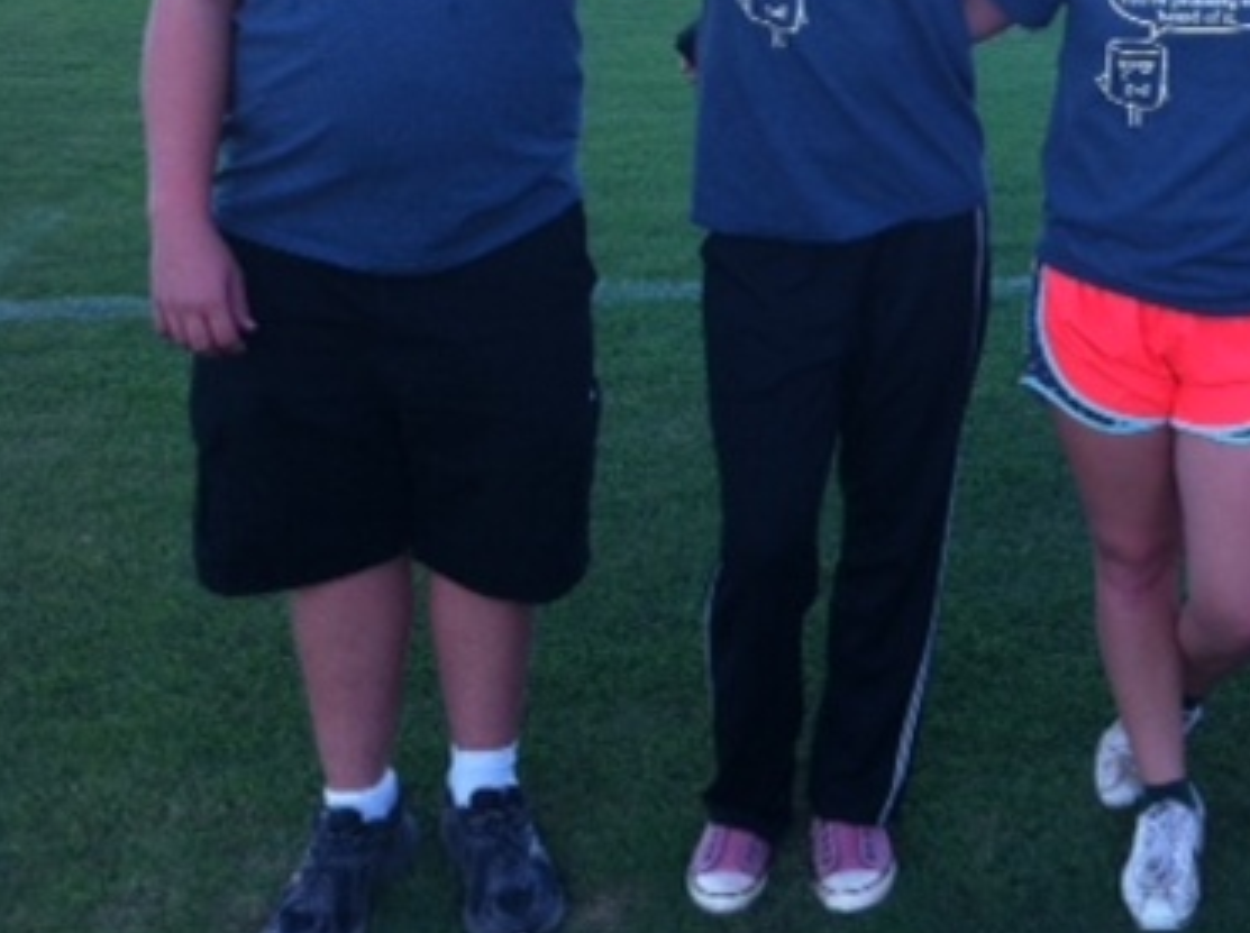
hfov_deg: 27.3
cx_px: 1193
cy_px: 51
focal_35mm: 68
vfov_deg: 21.0
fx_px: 2452
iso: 80
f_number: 2.8
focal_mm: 3.85
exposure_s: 1/60
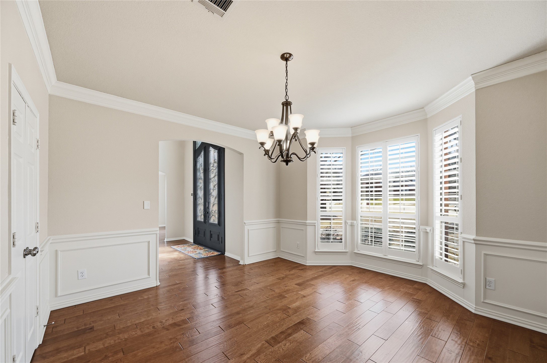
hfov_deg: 104.3
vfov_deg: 81.1
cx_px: 274
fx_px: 213
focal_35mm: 14
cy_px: 182
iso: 1000
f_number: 7.1
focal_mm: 14
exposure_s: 1/8000
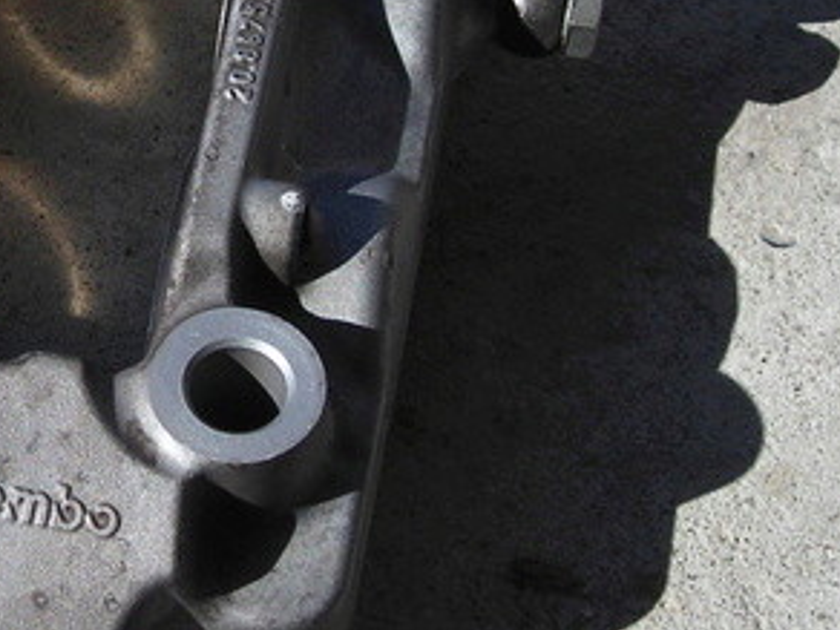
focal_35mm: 104
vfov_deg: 14.2
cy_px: 161
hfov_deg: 18.4
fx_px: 2524
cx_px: 9
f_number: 6.4
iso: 50
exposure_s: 1/210
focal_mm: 6.3
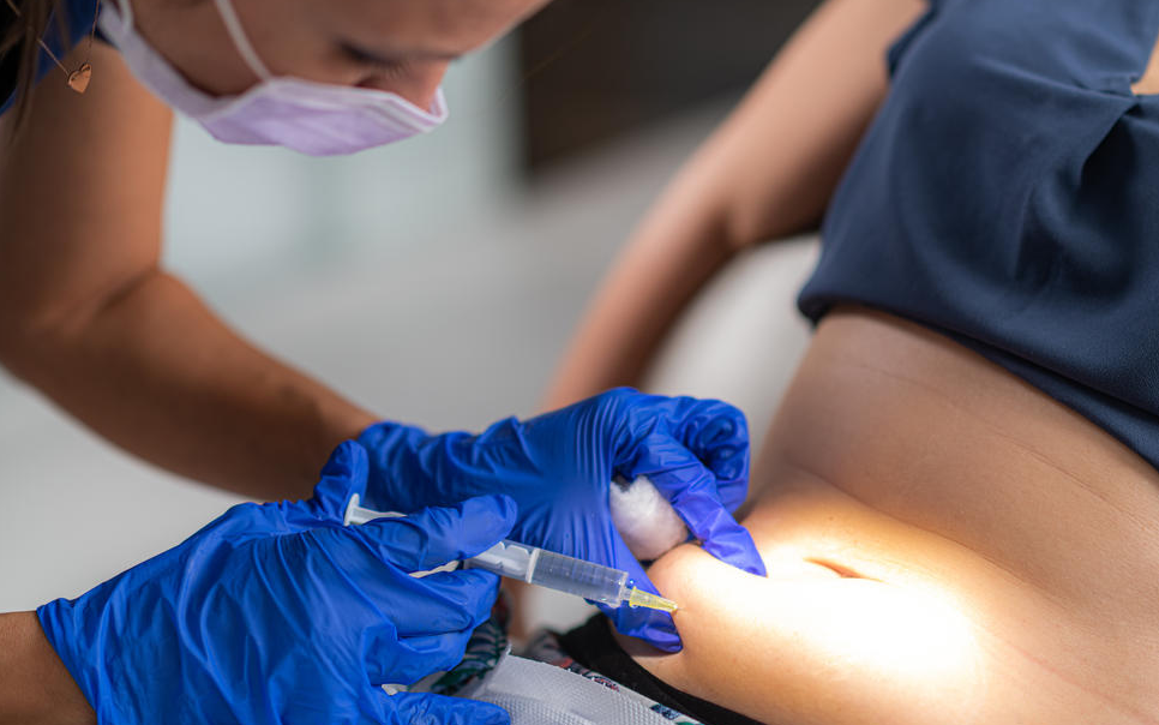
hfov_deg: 23.8
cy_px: 381
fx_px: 2748
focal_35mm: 87
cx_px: 578
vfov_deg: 15.0
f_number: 2
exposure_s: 1/200
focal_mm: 85
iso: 100
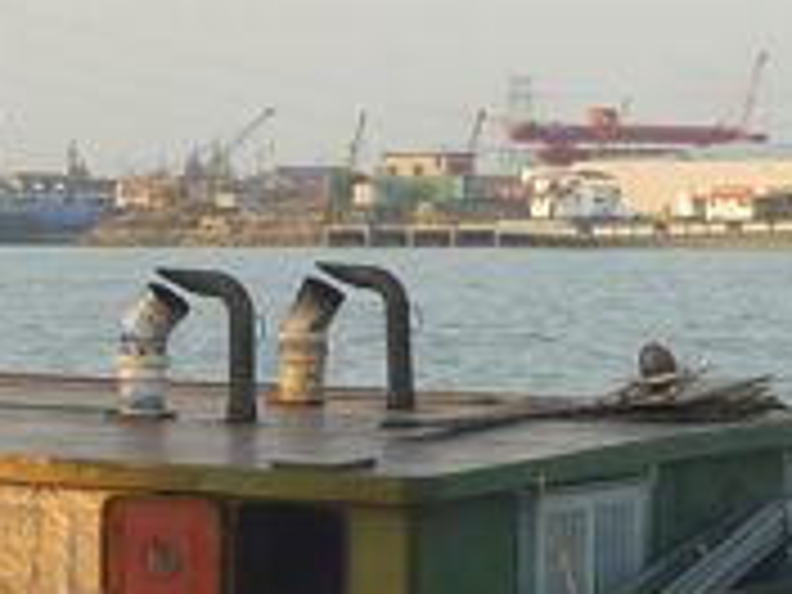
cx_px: 387
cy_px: 500
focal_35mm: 207
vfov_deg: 7.2
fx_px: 4736
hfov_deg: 9.6
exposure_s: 1/160
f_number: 3.1
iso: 80
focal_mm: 7.4
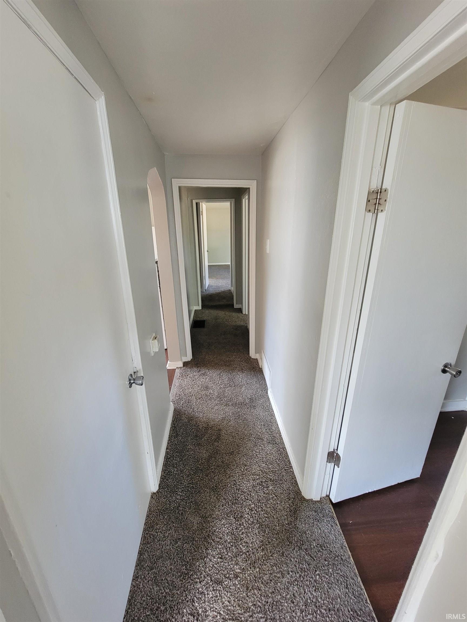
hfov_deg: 89.9
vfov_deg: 106.2
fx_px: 234
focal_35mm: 13
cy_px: 311
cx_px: 234
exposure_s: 1/60
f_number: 2.2
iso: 400
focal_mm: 2.2
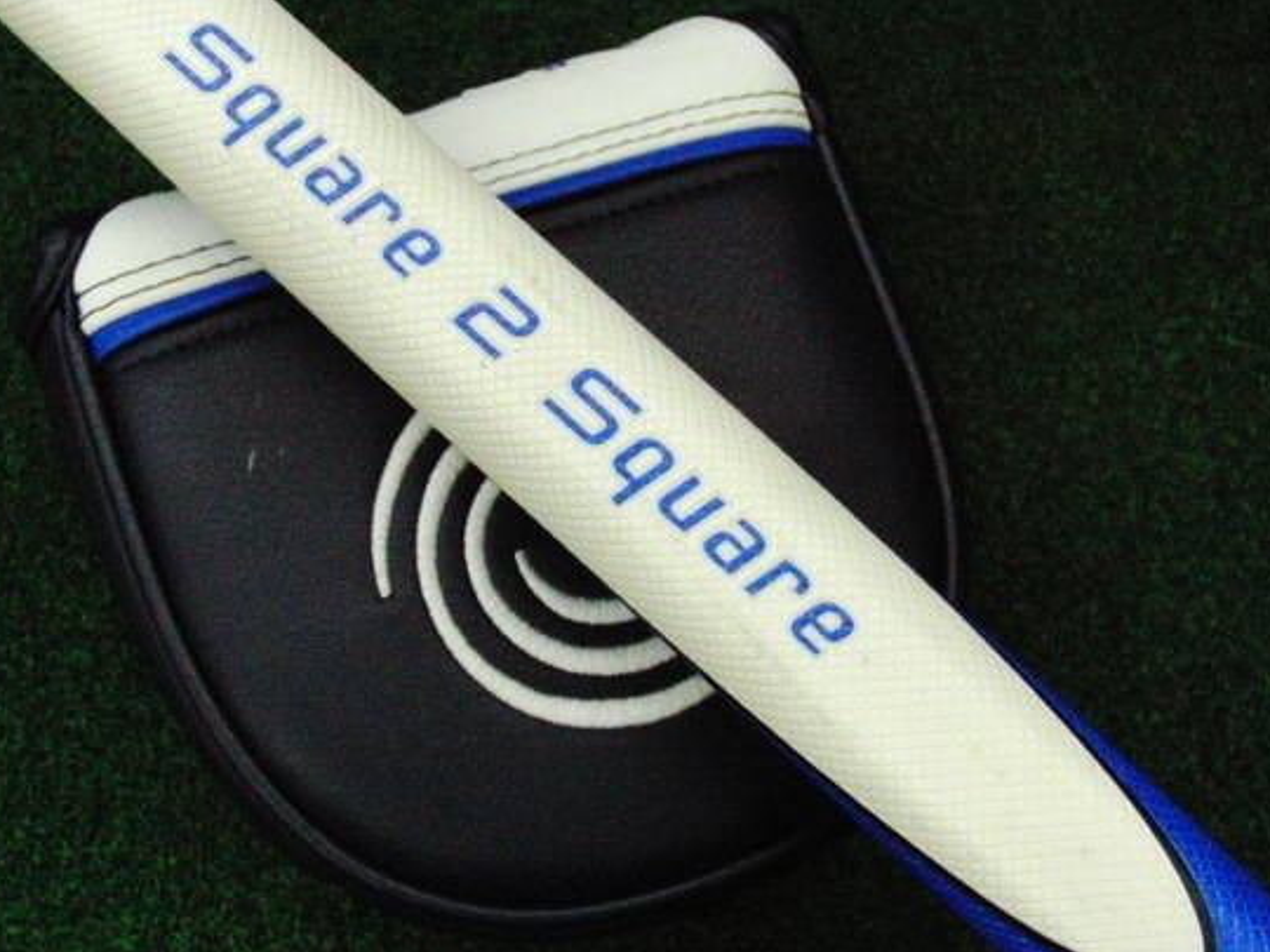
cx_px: 609
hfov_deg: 37.5
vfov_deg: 28.5
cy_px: 409
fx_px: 1871
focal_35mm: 51
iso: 3200
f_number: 3.7
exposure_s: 1/800
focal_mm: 7.54
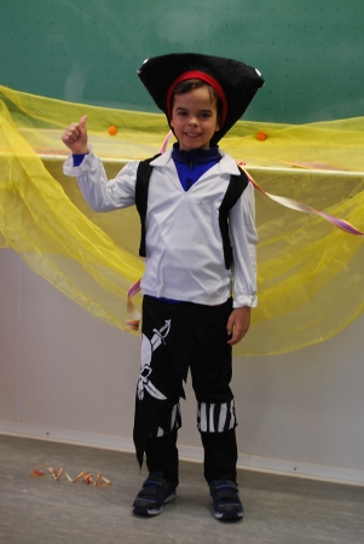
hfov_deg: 17.5
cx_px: 182
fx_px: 1180
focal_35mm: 78
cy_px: 272
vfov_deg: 26.0
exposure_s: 1/30
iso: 320
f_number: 5.6
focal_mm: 52
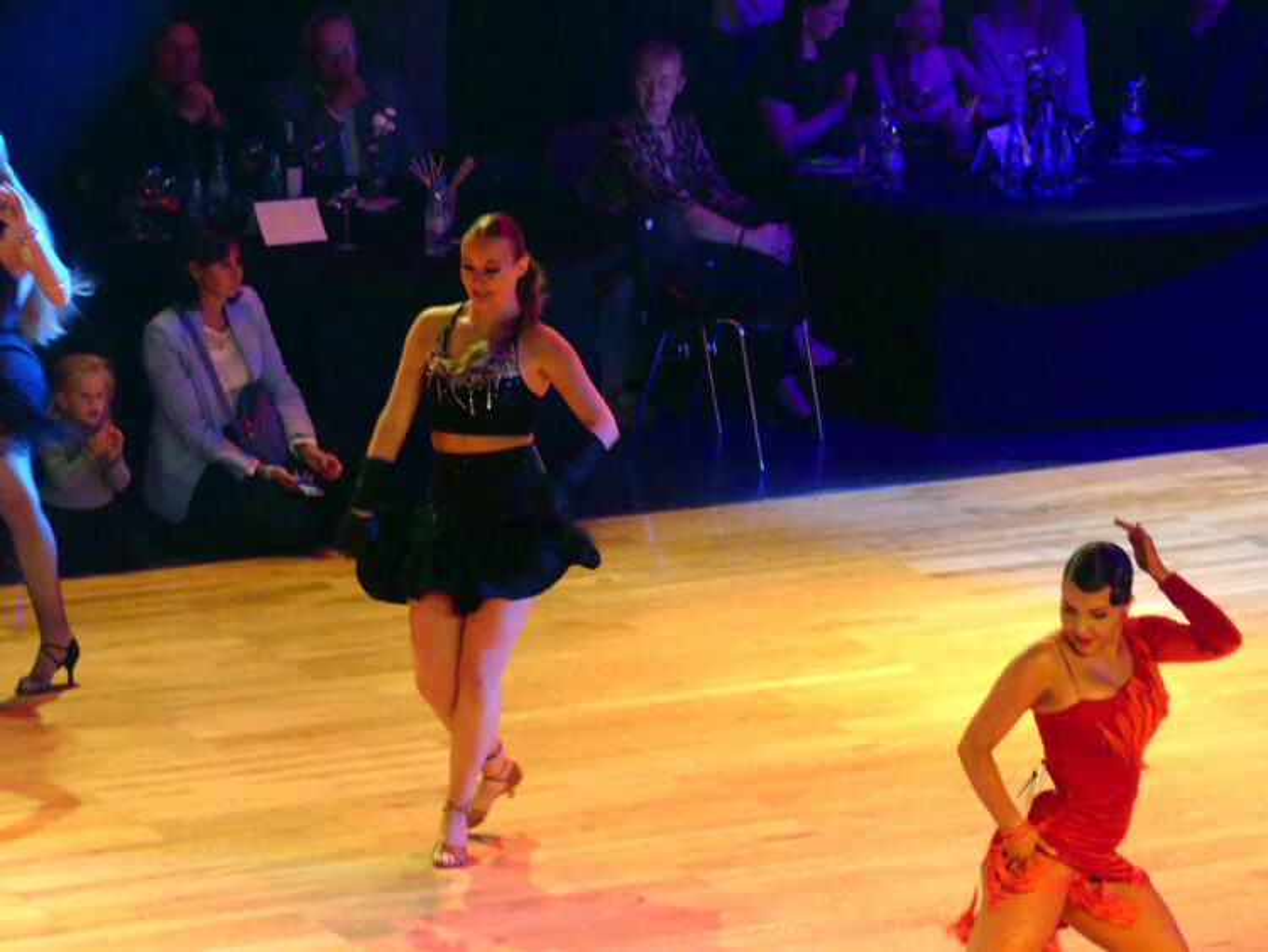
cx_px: 634
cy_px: 476
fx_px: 8648
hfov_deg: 8.4
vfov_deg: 6.3
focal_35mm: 236
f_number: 2.8
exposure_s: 1/100
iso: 800
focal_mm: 42.5
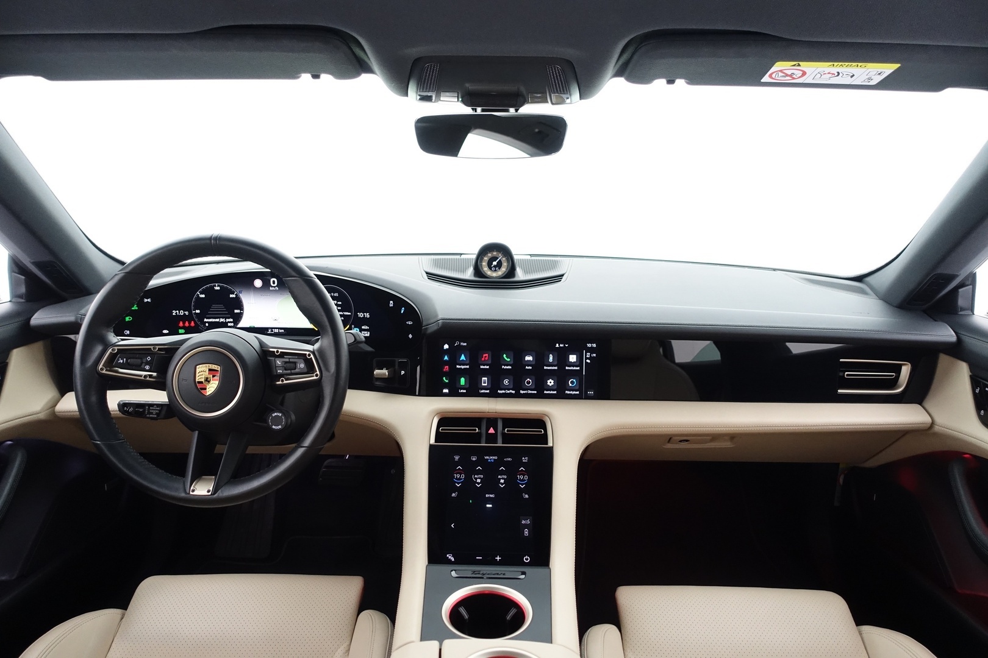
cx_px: 494
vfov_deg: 51.3
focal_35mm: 25
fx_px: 686
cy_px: 329
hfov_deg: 71.5
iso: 1000
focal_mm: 9.08
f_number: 2.5
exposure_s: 1/30
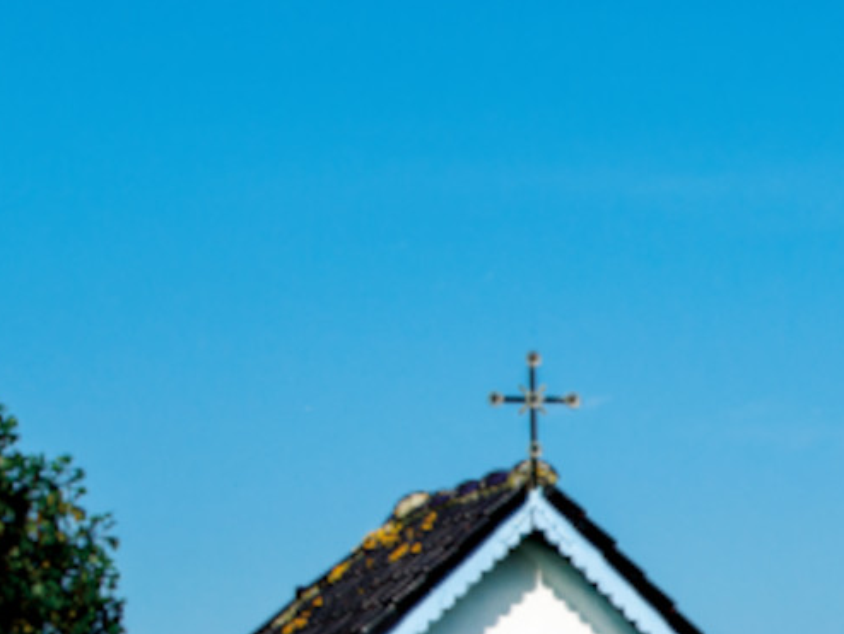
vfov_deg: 5.4
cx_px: 1014
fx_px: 6635
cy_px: 874
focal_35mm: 272
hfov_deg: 7.2
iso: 100
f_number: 6.3
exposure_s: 1/800
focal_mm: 70
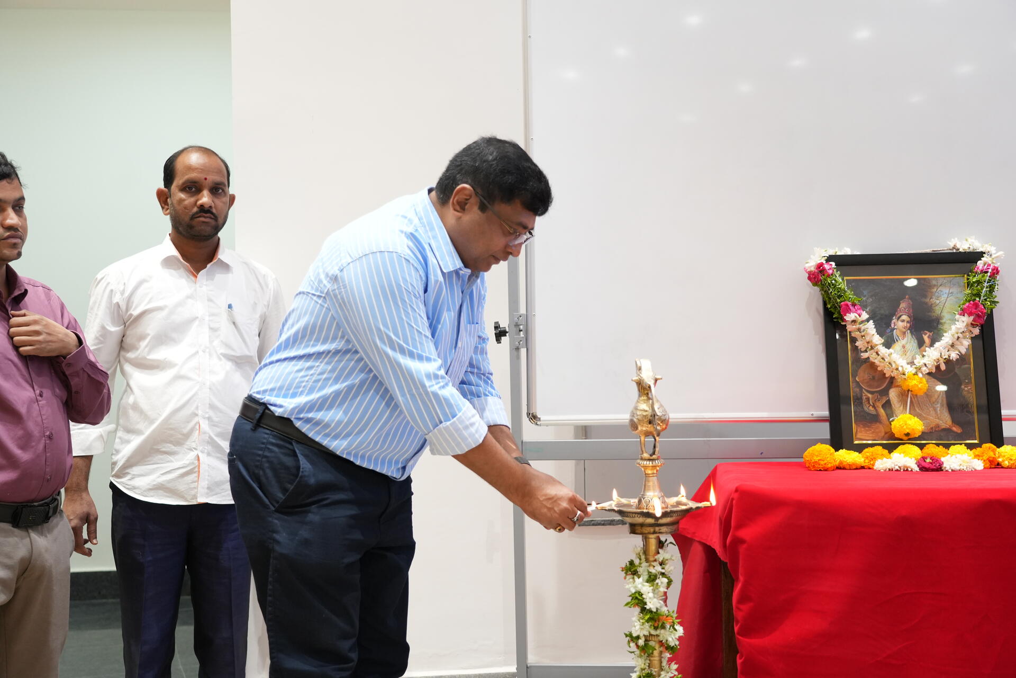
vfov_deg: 33.4
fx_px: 1129
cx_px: 508
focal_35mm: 40
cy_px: 339
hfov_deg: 48.5
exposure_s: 1/160
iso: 2500
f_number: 4
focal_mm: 40
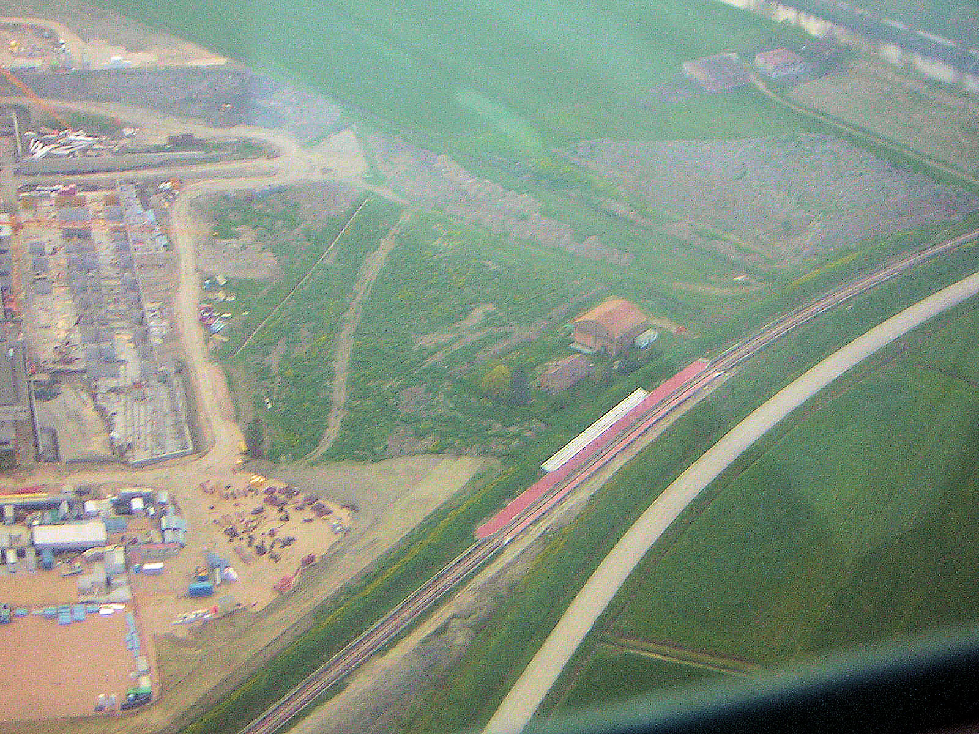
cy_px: 367
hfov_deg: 18.2
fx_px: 3054
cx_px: 490
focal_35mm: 108
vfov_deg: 13.7
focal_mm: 14.1
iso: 50
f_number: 4.7
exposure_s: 1/105
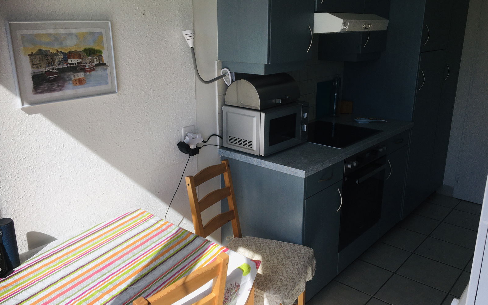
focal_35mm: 31
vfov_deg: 40.6
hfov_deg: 61.2
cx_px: 243
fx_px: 412
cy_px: 147
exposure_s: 1/663
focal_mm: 4.15
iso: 25
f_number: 2.2
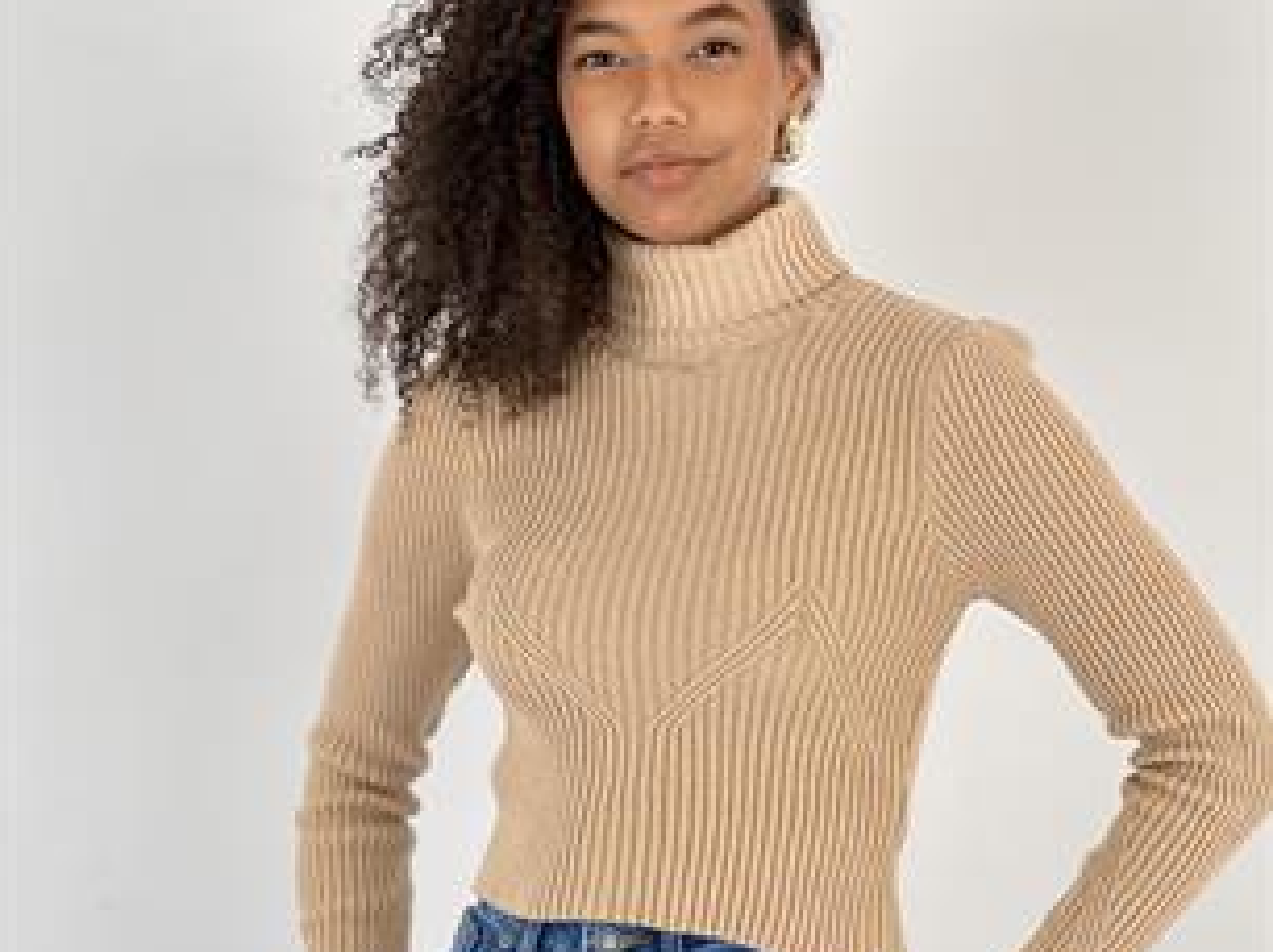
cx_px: 632
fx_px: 3822
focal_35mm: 104
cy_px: 671
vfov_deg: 14.2
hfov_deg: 18.9
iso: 50
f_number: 2.8
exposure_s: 1/100
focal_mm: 9
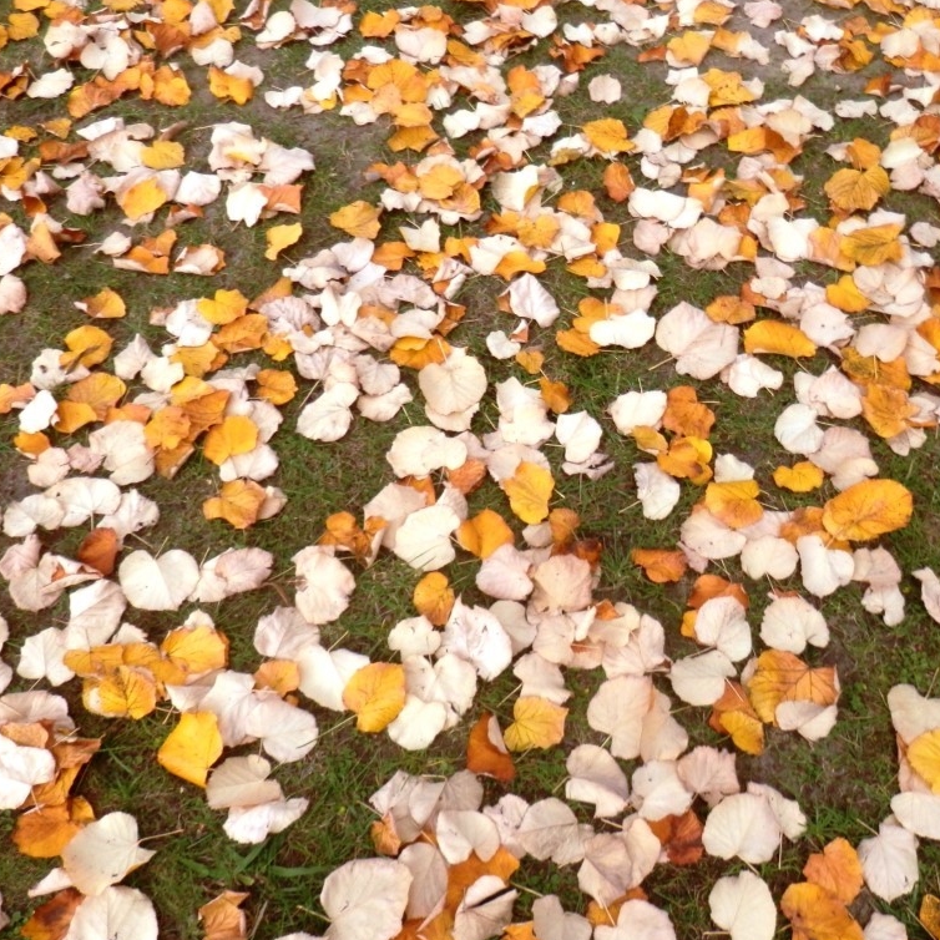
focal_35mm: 30
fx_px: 922
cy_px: 476
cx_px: 555
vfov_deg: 54.0
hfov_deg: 53.7
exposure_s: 1/160
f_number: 3
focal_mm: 4.5
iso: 80
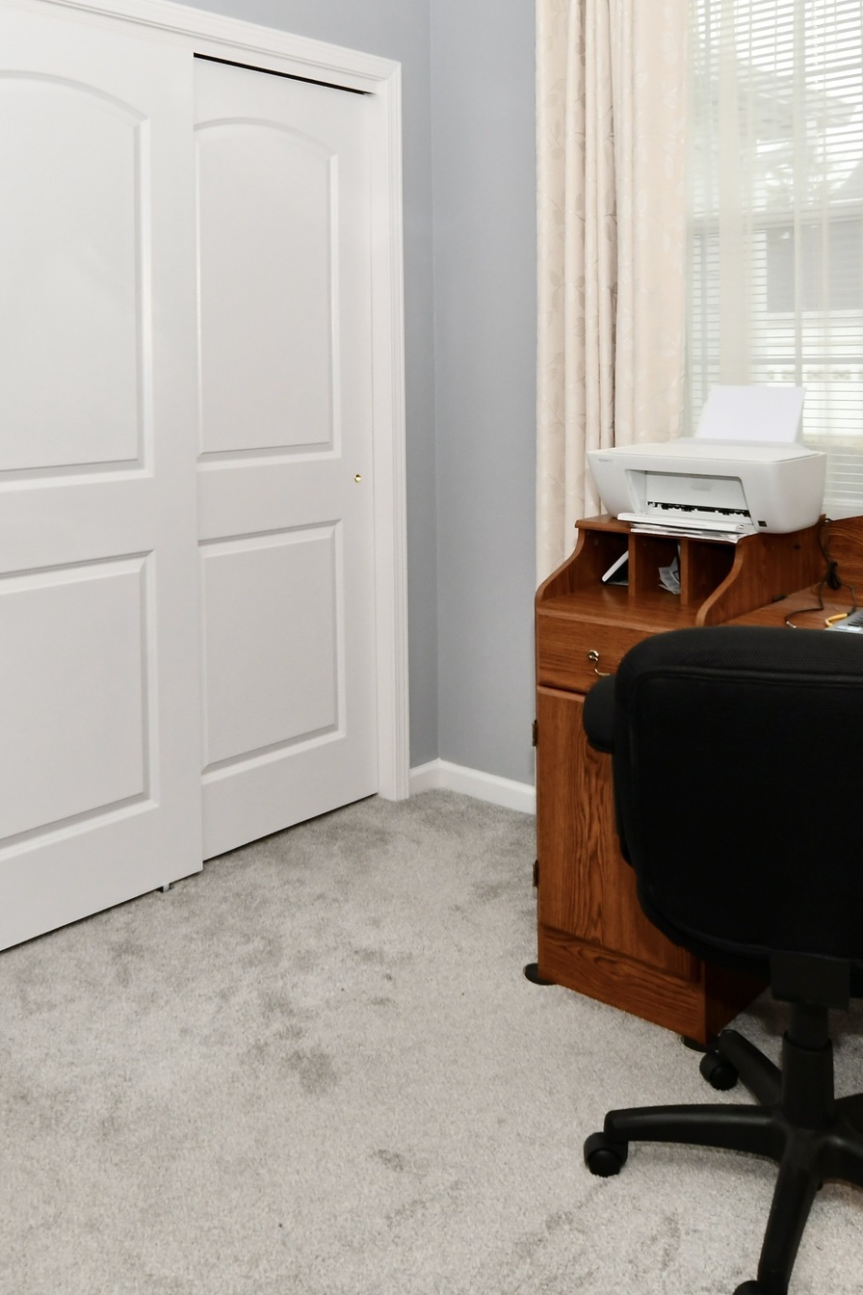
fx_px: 1151
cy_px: 401
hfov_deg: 40.9
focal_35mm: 32
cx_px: 331
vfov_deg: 57.0
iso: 640
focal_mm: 14
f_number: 6.3
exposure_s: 1/60
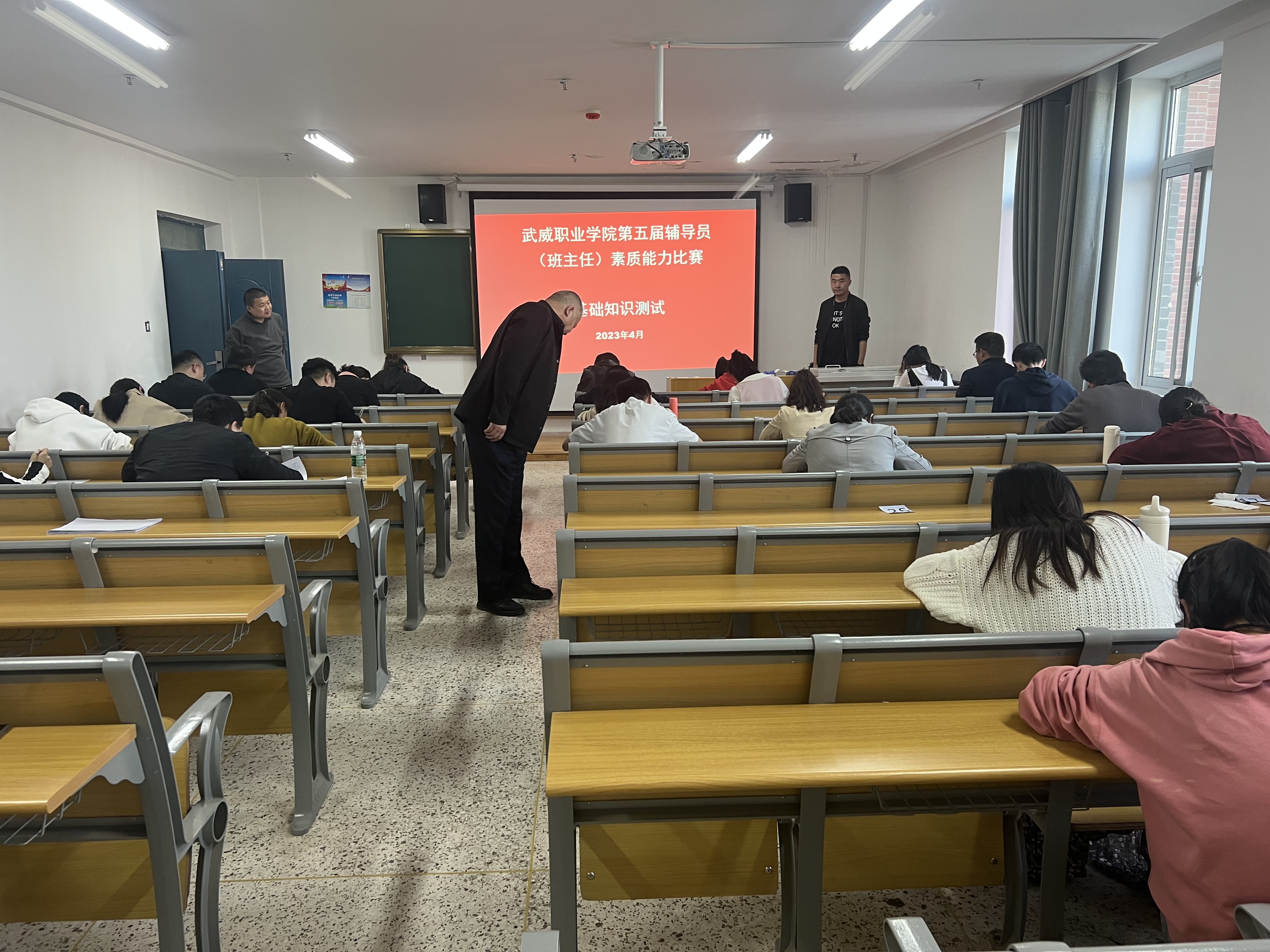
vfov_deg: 53.1
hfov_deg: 67.3
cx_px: 635
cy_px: 476
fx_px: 954
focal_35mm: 26
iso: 80
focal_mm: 5.7
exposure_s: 1/50
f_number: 1.5
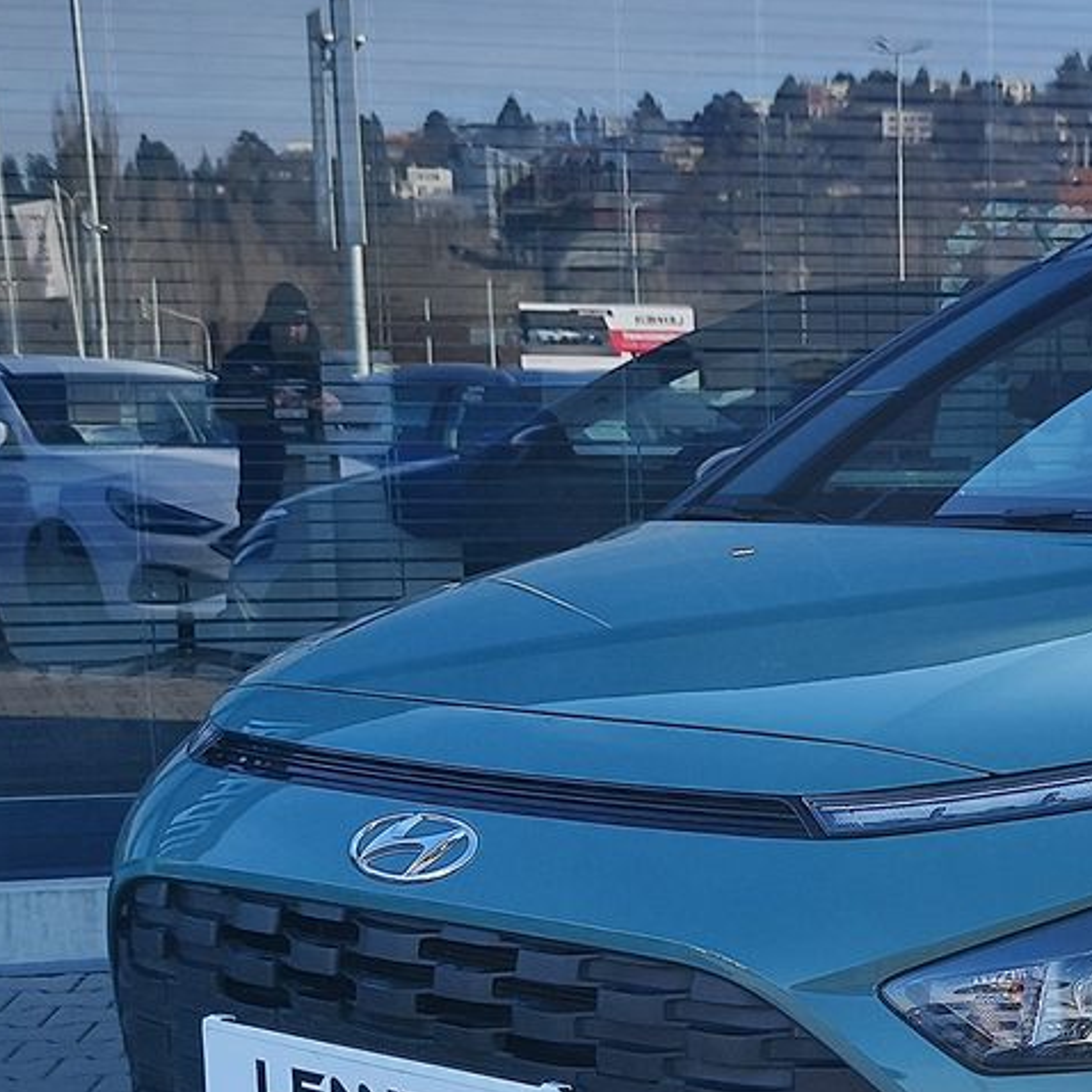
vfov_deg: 32.3
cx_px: 1087
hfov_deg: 31.0
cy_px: 898
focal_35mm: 51
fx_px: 1820
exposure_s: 1/594
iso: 50
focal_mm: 7.01
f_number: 1.69
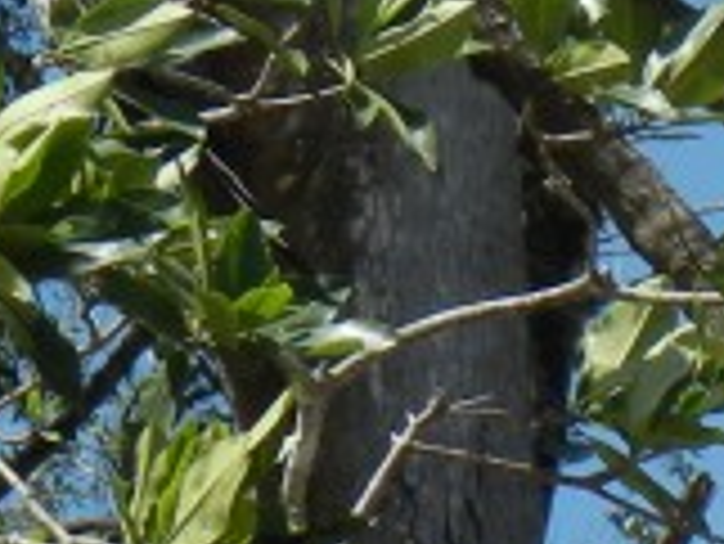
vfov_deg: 1.8
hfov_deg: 2.3
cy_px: -328
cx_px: 1372
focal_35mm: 844
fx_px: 17666
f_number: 4.6
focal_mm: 24
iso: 160
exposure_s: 1/865
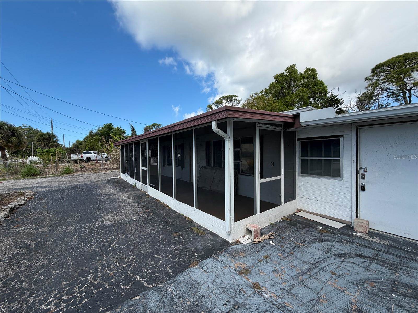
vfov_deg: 85.7
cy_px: 156
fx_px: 169
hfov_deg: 102.1
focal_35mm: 14
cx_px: 209
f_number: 2.2
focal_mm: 2.22
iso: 32
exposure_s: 1/770
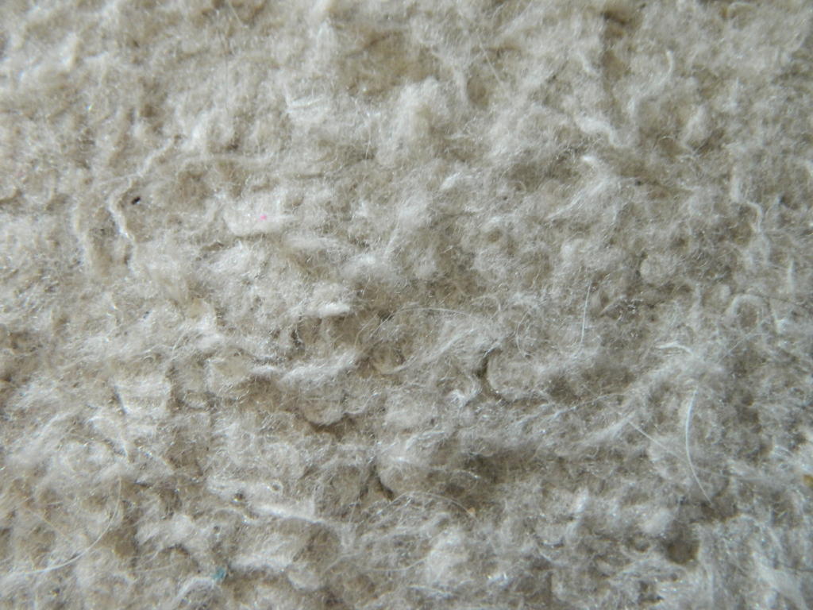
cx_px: 406
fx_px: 963
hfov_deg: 45.8
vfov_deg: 35.1
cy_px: 305
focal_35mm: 41
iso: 400
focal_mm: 7.3
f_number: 3.5
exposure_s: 1/13
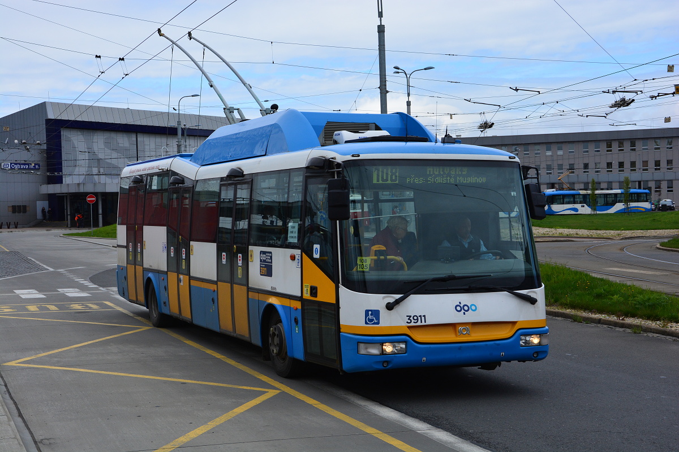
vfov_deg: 22.6
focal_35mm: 60
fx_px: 1132
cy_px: 226
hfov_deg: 33.4
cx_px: 340
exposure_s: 1/800
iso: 400
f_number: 9
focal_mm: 40
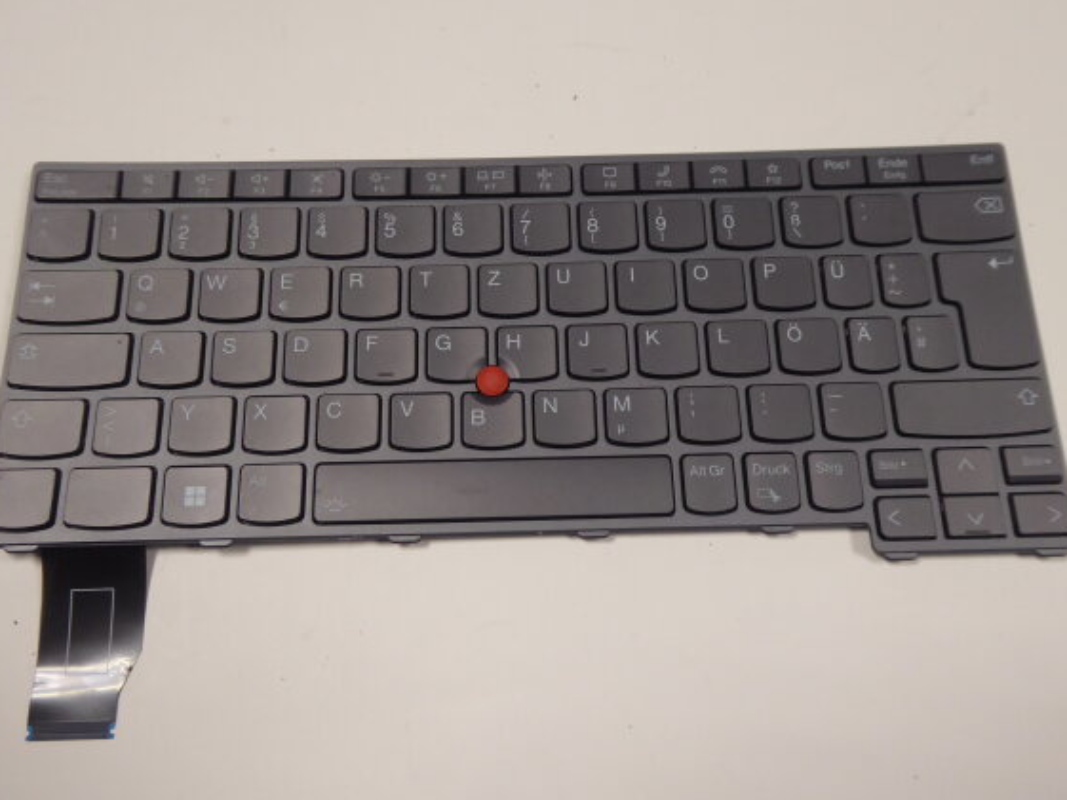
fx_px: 956
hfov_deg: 58.3
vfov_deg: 45.4
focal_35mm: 31
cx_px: 519
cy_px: 376
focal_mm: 5
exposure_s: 1/60
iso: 320
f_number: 3.5
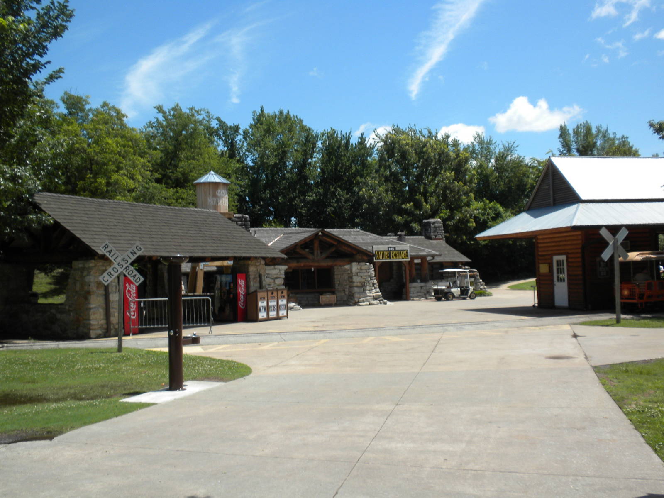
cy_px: 249
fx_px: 710
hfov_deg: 50.1
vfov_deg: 38.7
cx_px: 332
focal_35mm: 37
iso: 64
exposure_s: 1/107
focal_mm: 6.6
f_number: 10
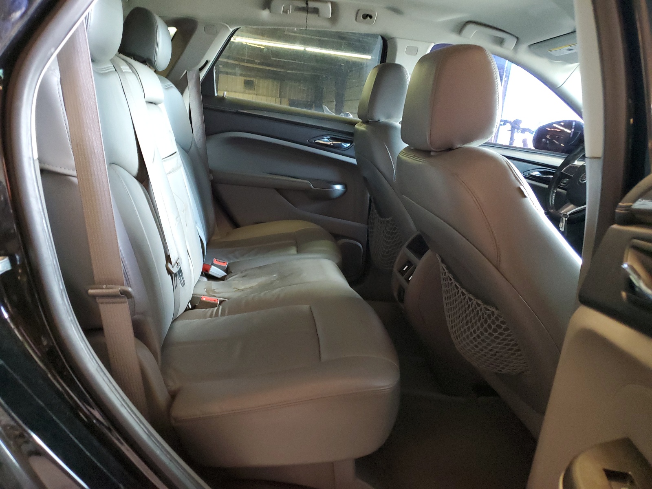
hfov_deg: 67.3
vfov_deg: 53.1
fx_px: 490
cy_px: 244
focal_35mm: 26
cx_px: 326
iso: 340
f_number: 1.5
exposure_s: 1/30
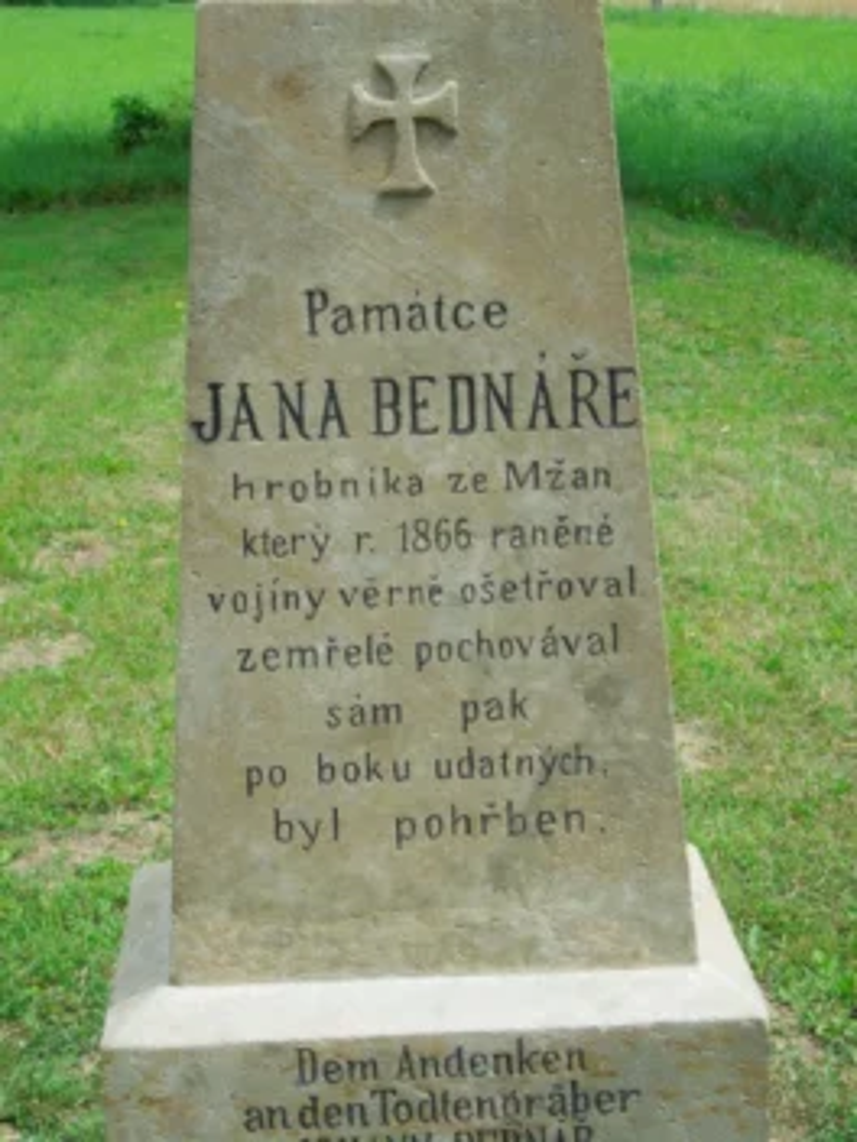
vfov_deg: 28.2
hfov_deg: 21.3
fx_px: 2278
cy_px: 571
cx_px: 428
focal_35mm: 69
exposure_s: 1/250
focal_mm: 12.5
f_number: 8.8
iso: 400
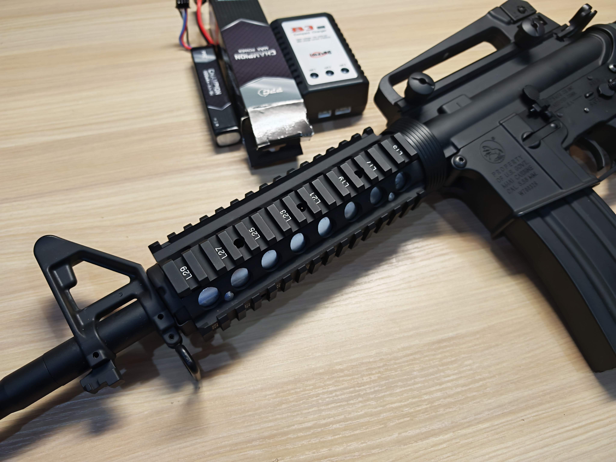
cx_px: 308
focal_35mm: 24
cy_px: 231
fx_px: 427
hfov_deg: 71.6
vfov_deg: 56.8
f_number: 2
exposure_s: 1/100
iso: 200
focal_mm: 6.83
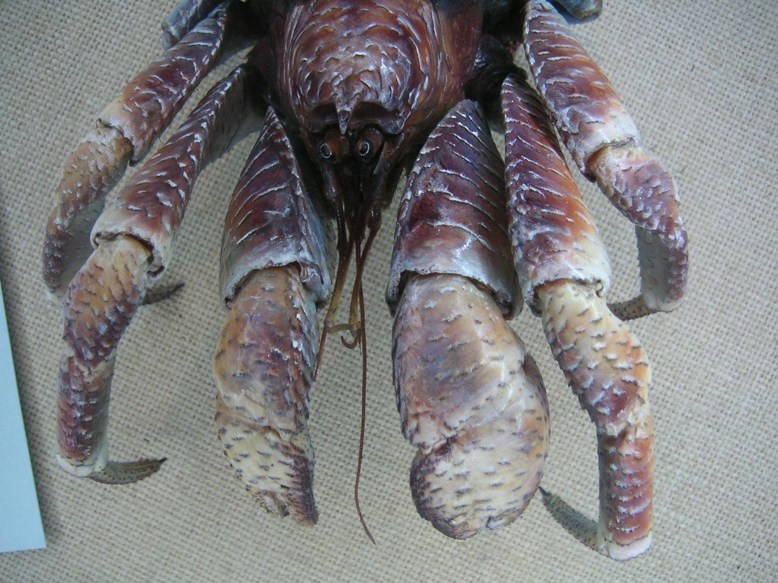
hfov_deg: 50.1
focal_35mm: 37
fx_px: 832
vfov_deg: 38.7
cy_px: 292
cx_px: 389
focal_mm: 5.7
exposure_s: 1/10
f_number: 2.8
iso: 100
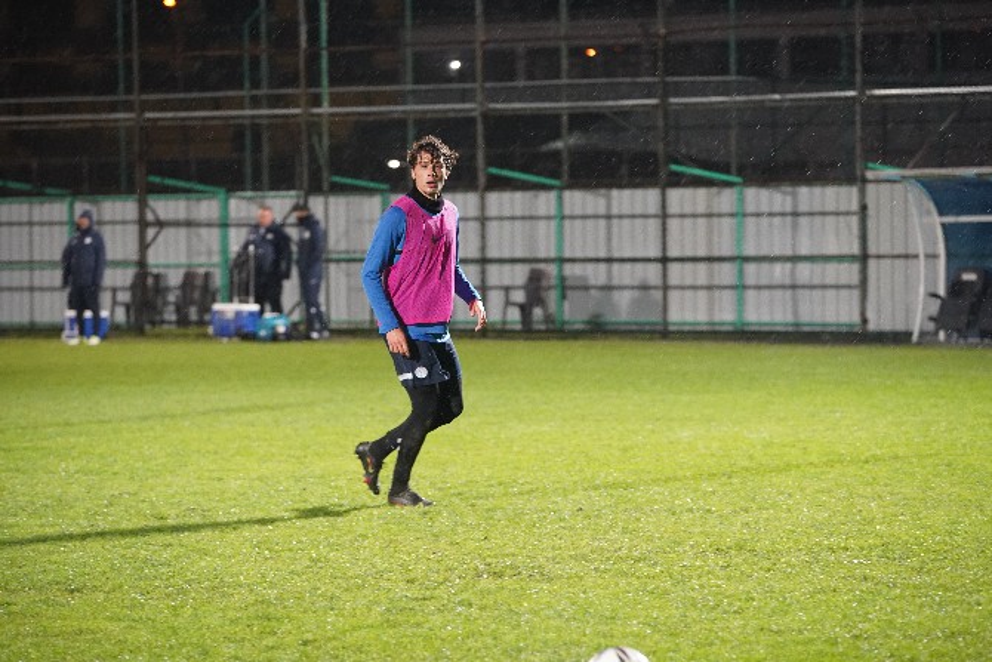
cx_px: 496
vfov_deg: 9.2
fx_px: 4134
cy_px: 331
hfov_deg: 13.7
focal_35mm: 150
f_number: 3.5
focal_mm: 150
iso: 5000
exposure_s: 1/250
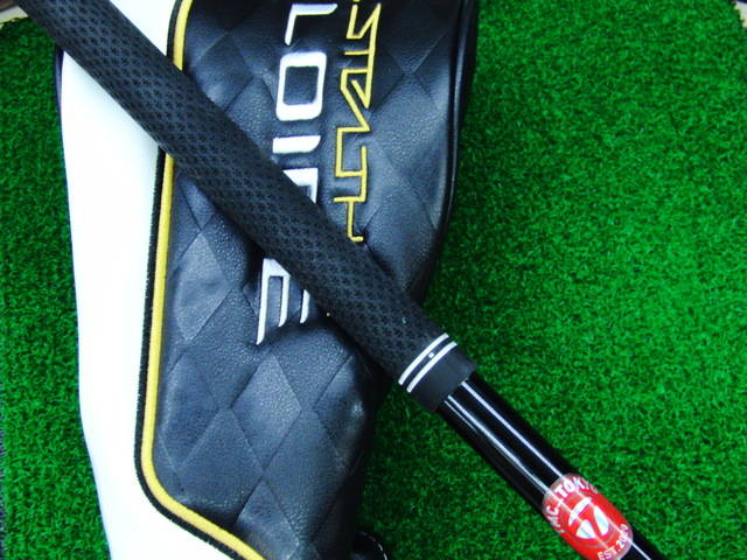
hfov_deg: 50.1
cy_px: 280
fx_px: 798
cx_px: 374
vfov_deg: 38.7
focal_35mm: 37
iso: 400
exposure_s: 1/50
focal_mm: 6.42
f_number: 3.6
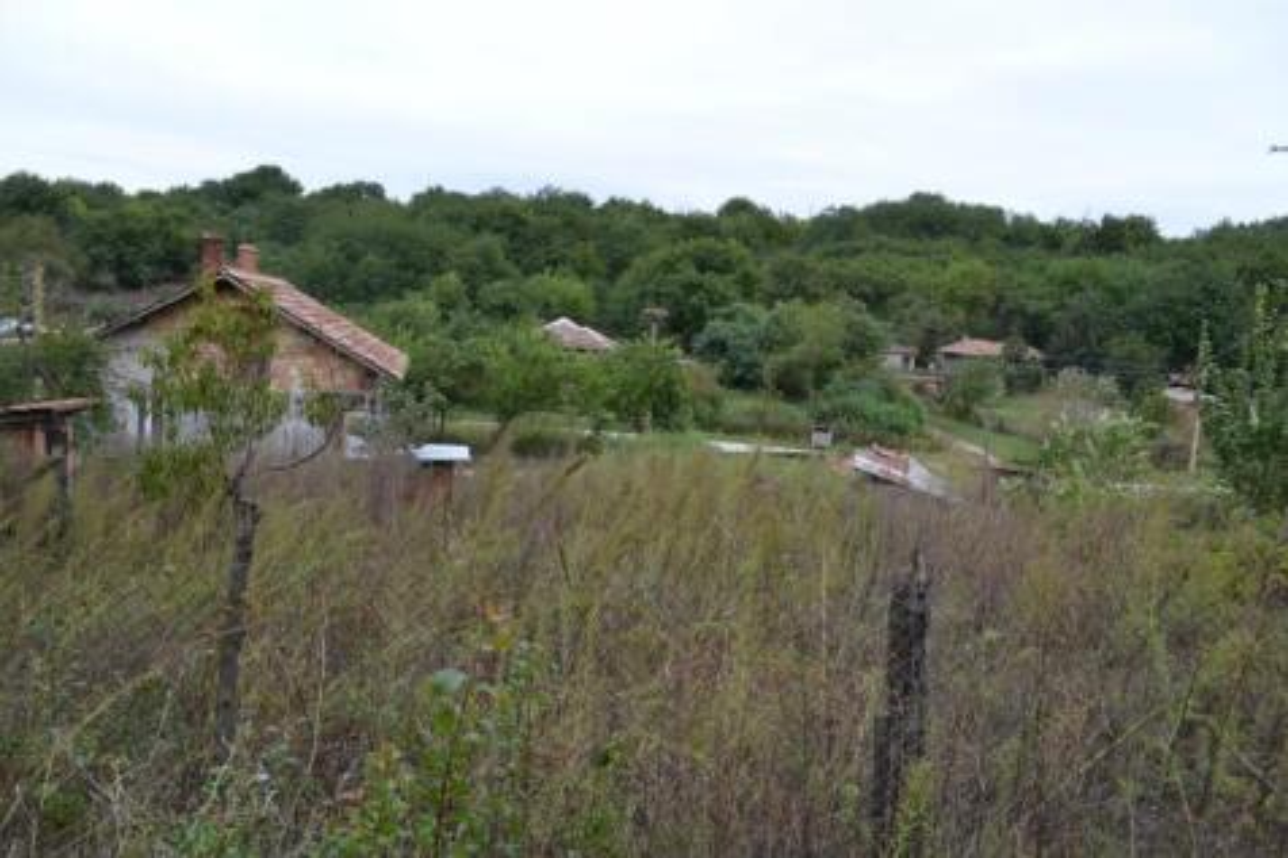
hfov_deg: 67.4
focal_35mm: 27
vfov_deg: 47.9
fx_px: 966
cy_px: 429
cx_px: 644
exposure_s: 1/160
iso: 100
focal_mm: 18
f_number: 6.3
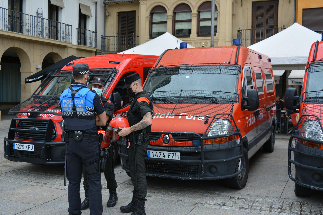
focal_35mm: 42
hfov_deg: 46.4
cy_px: 108
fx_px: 377
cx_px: 162
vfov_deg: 31.9
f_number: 5.6
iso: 640
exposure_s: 1/500
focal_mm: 28
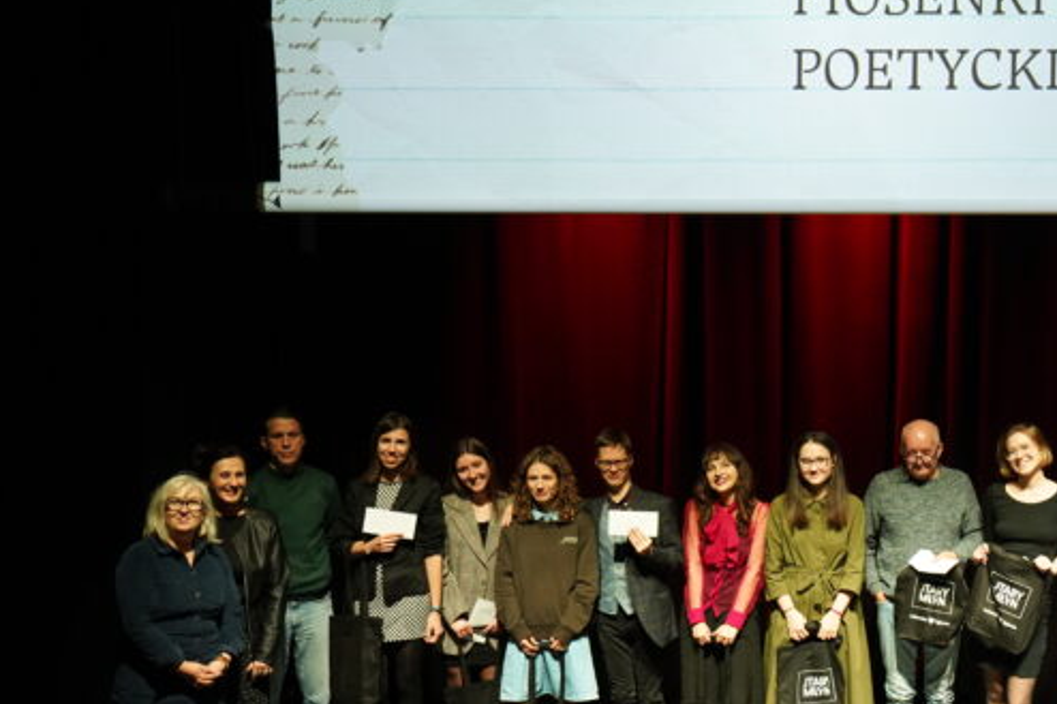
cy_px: 465
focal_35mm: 54
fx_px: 1585
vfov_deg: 24.9
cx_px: 779
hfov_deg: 36.1
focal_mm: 31
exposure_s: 1/60
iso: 2500
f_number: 4.5
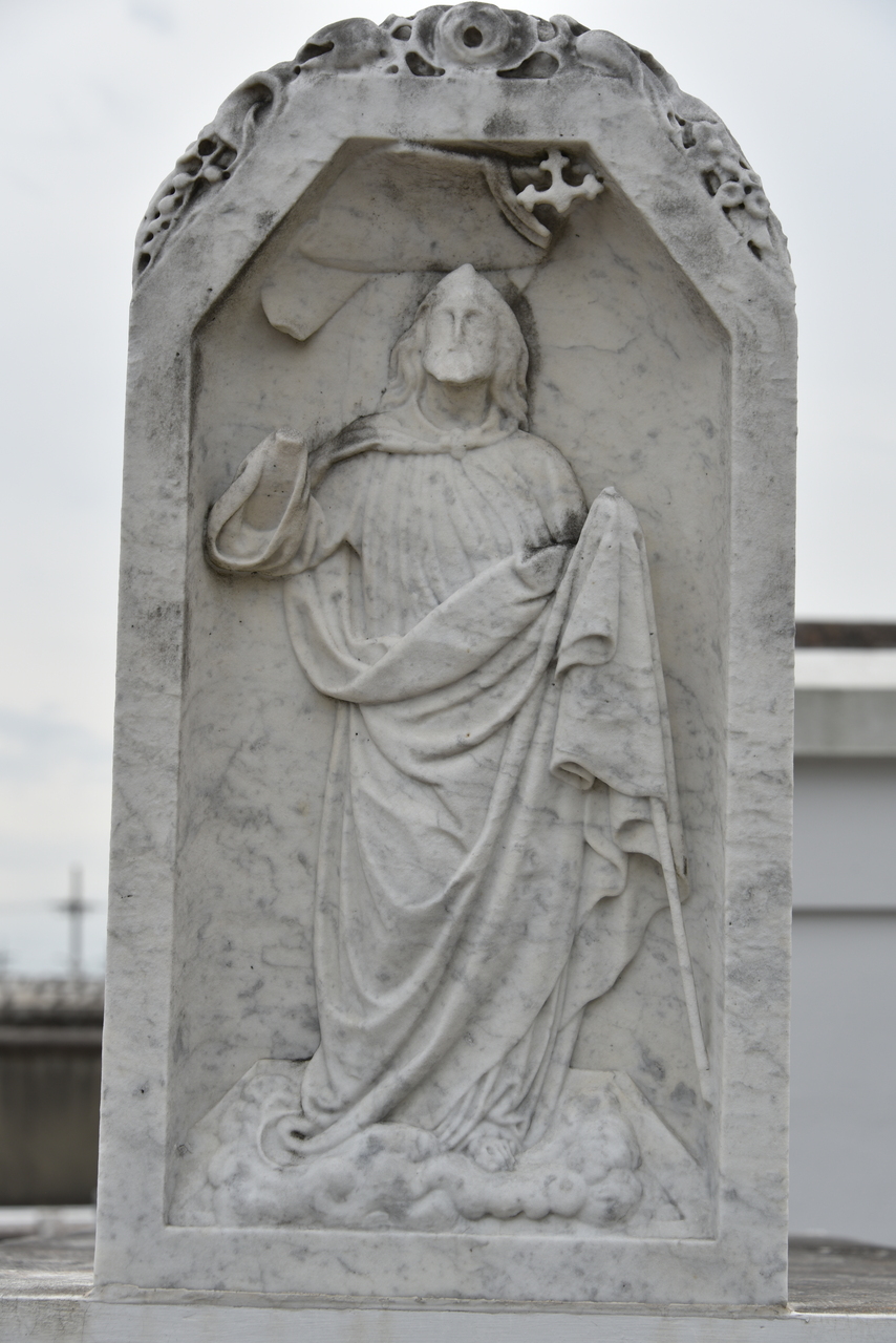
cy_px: 672
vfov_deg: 22.6
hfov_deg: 15.2
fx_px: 3358
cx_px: 448
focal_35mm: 90
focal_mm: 90
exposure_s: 1/320
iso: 100
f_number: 9
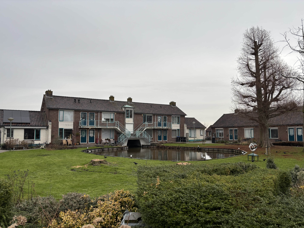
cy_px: 114
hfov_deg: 67.3
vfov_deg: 53.1
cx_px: 152
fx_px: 228
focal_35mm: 26
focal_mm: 6
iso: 40
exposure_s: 1/251
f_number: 1.6
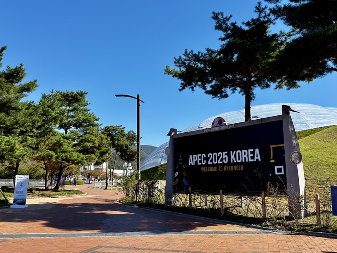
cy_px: 126
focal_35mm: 35
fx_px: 341
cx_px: 168
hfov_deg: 52.6
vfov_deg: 40.7
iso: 100
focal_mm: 6.76
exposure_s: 1/3745
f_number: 1.78
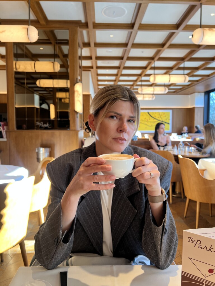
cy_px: 143
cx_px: 108
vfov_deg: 67.3
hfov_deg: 53.1
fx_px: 215
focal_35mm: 26
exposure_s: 1/121
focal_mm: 5.7
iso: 80
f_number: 1.5
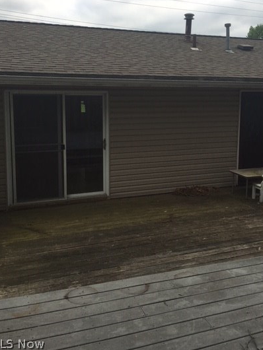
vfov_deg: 52.3
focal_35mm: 35
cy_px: 142
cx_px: 145
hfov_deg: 40.7
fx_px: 354
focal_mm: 4.15
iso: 25
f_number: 2.2
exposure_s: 1/469
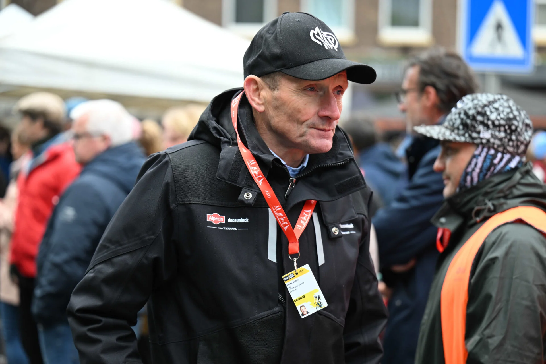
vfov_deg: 16.3
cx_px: 273
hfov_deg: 24.2
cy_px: 182
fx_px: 1274
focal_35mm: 84
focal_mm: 84
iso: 720
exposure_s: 1/1000
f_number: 2.8
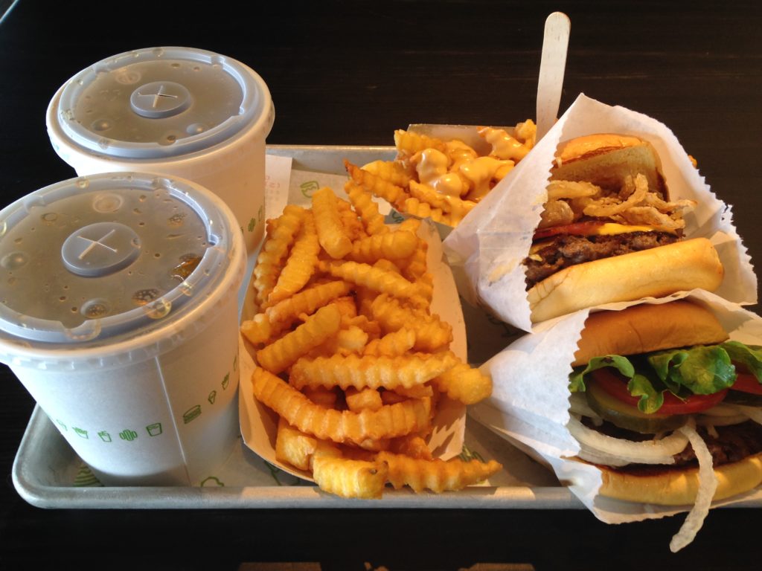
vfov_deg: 42.9
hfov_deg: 55.4
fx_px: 726
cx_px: 381
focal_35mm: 33
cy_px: 286
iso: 50
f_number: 2.4
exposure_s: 1/24
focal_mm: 4.12
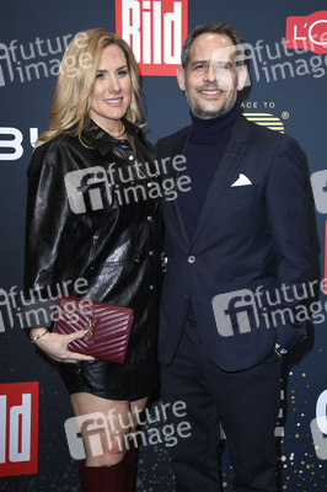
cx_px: 164
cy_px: 246
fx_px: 792
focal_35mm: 58
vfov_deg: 34.5
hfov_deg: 23.3
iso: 320
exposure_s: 1/250
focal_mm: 58
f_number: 5.6
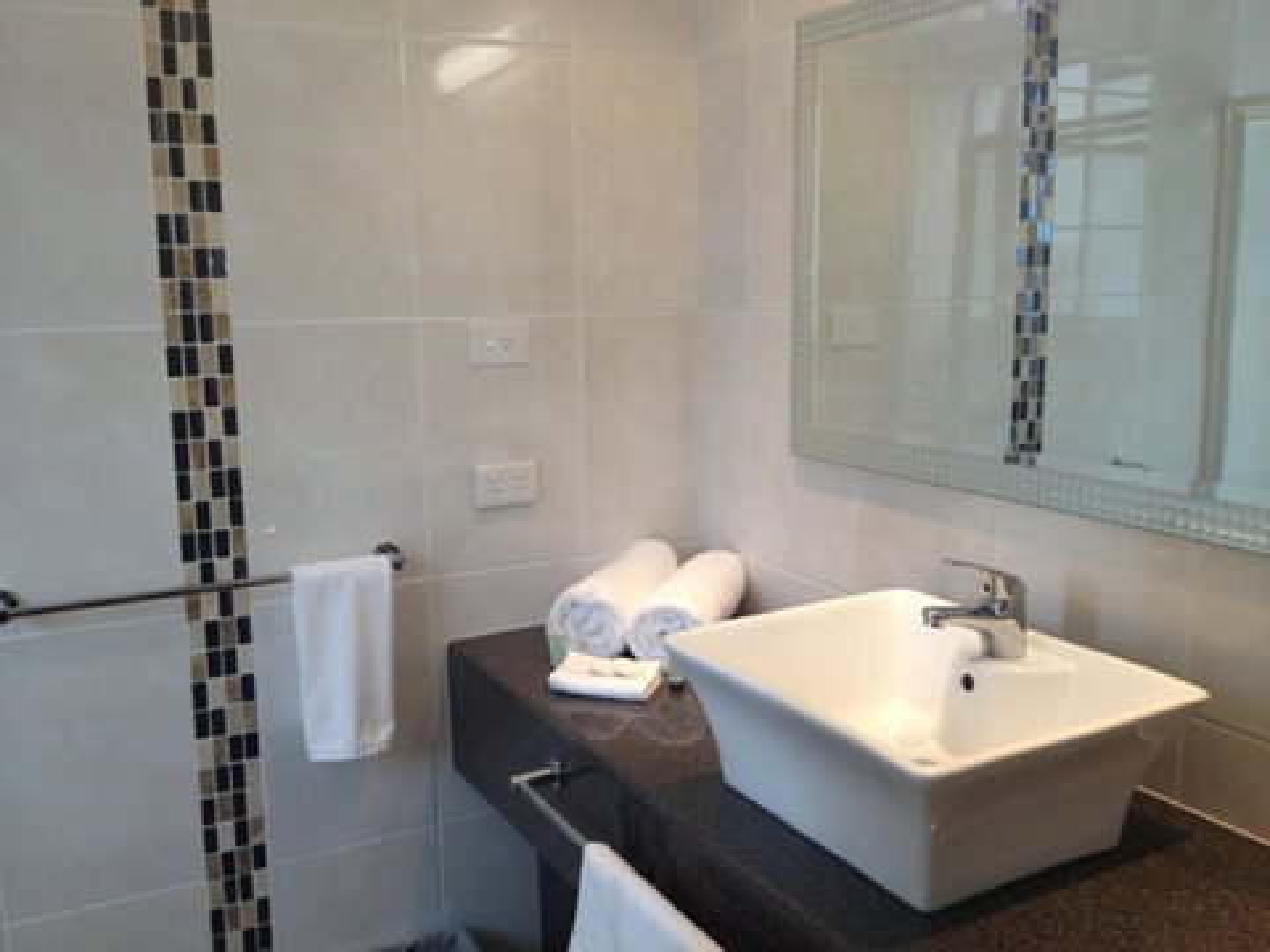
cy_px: 476
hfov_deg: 52.6
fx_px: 1284
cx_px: 635
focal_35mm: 35
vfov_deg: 40.7
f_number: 2.4
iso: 50
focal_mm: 4.28
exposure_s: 1/40
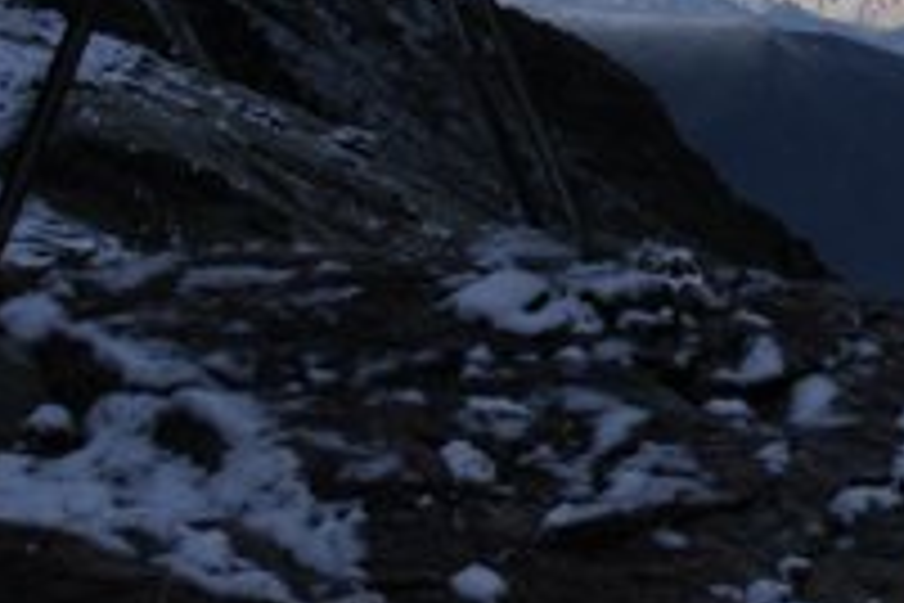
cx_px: 1529
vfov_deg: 5.2
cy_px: -349
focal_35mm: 261
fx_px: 6553
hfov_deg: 7.7
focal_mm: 50
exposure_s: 1/250
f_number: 6.3
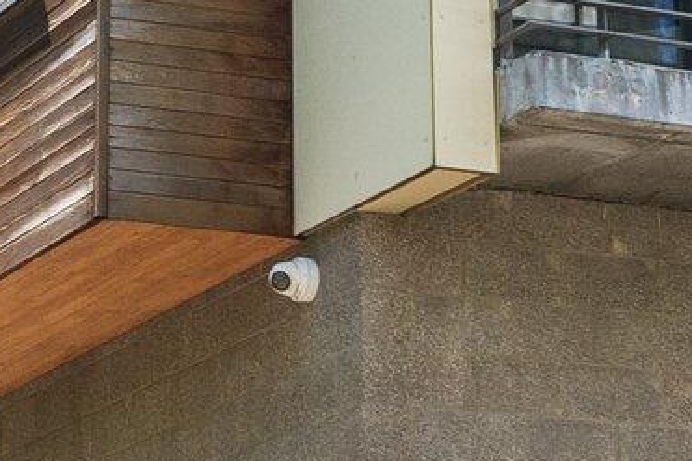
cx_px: 398
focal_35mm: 165
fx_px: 3171
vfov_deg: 8.1
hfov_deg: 12.4
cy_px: -252
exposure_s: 1/200
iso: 320
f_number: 10
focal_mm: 20
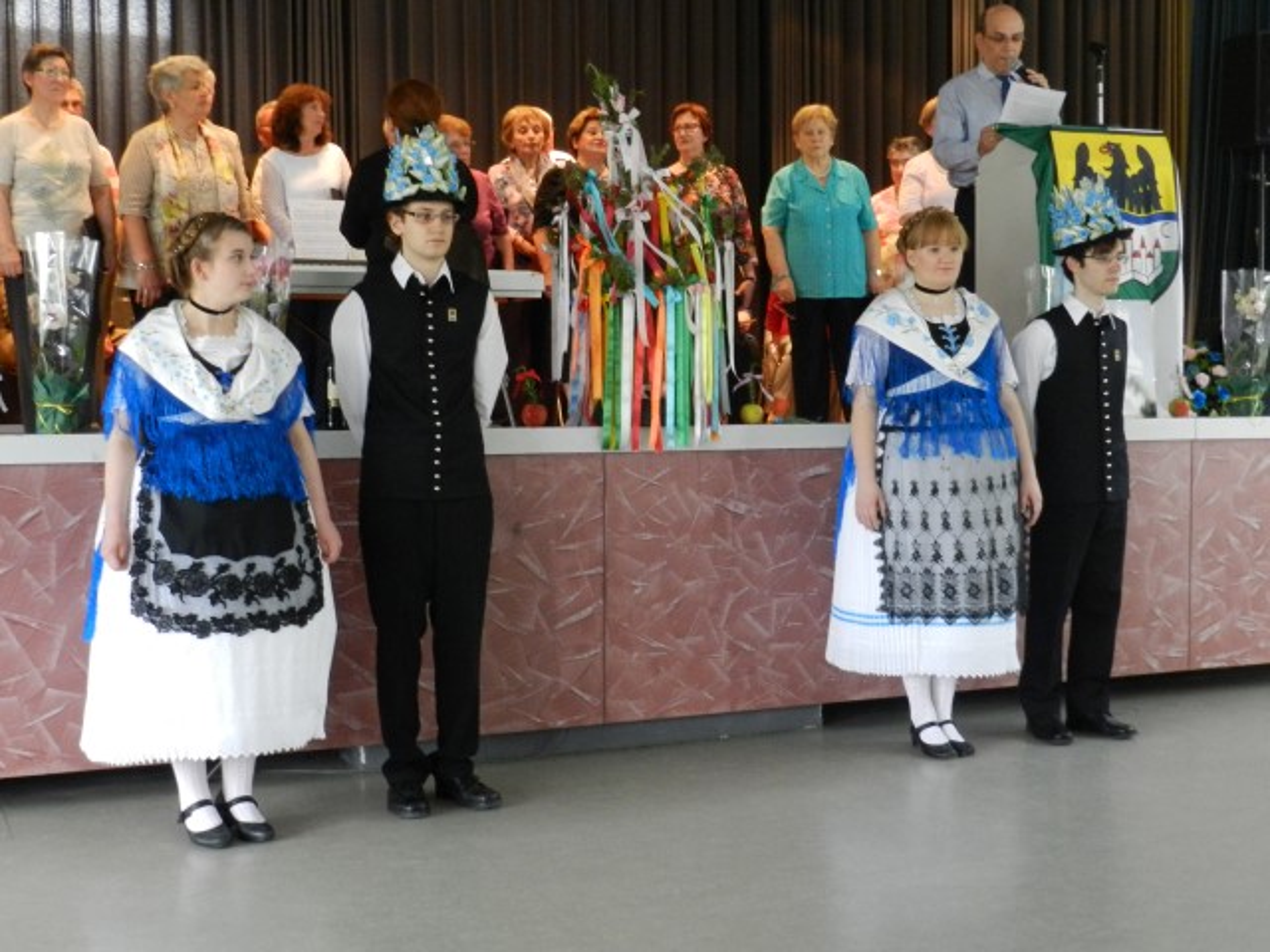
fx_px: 1688
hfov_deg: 41.2
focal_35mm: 46
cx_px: 635
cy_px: 476
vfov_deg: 31.5
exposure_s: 1/50
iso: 800
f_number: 4.2
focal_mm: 8.1
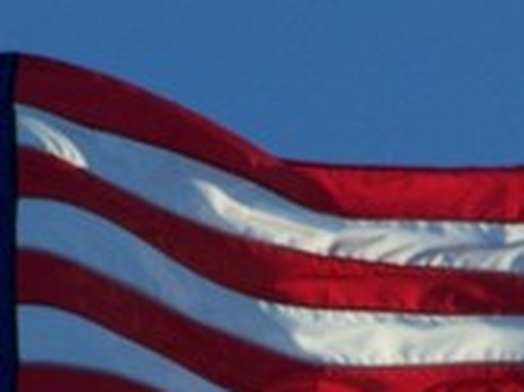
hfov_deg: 2.0
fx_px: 15055
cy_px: 455
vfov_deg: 1.5
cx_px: 303
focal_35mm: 996
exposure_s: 1/750
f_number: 3.6
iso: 80
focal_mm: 42.8
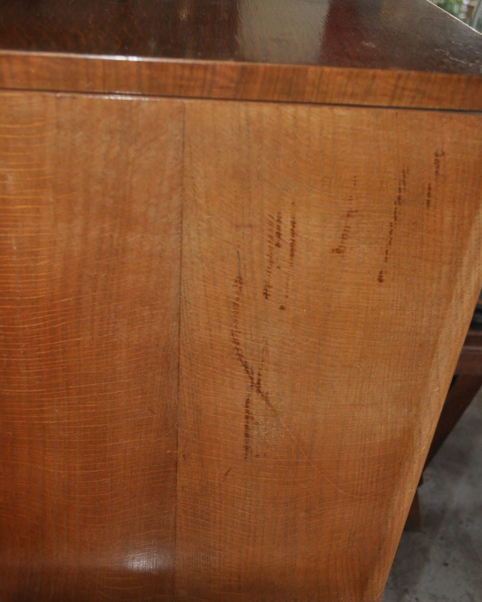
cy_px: 302
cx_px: 233
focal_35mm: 36
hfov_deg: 41.2
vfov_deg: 50.3
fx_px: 642
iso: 500
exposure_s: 1/60
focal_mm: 18
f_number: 3.5
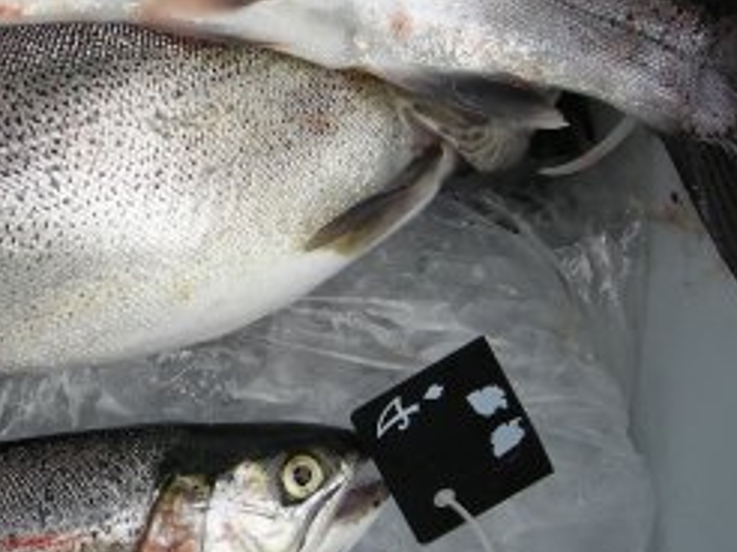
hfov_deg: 19.0
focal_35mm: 99
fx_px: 2106
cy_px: 282
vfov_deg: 14.9
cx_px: -93
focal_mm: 6.3
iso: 50
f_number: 3.2
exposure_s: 1/73.3
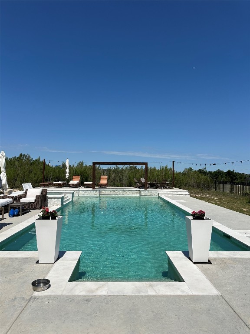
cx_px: 125
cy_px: 167
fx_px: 231
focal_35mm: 24
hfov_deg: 56.8
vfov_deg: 71.6
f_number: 1.78
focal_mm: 6.86
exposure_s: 1/12048
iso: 80
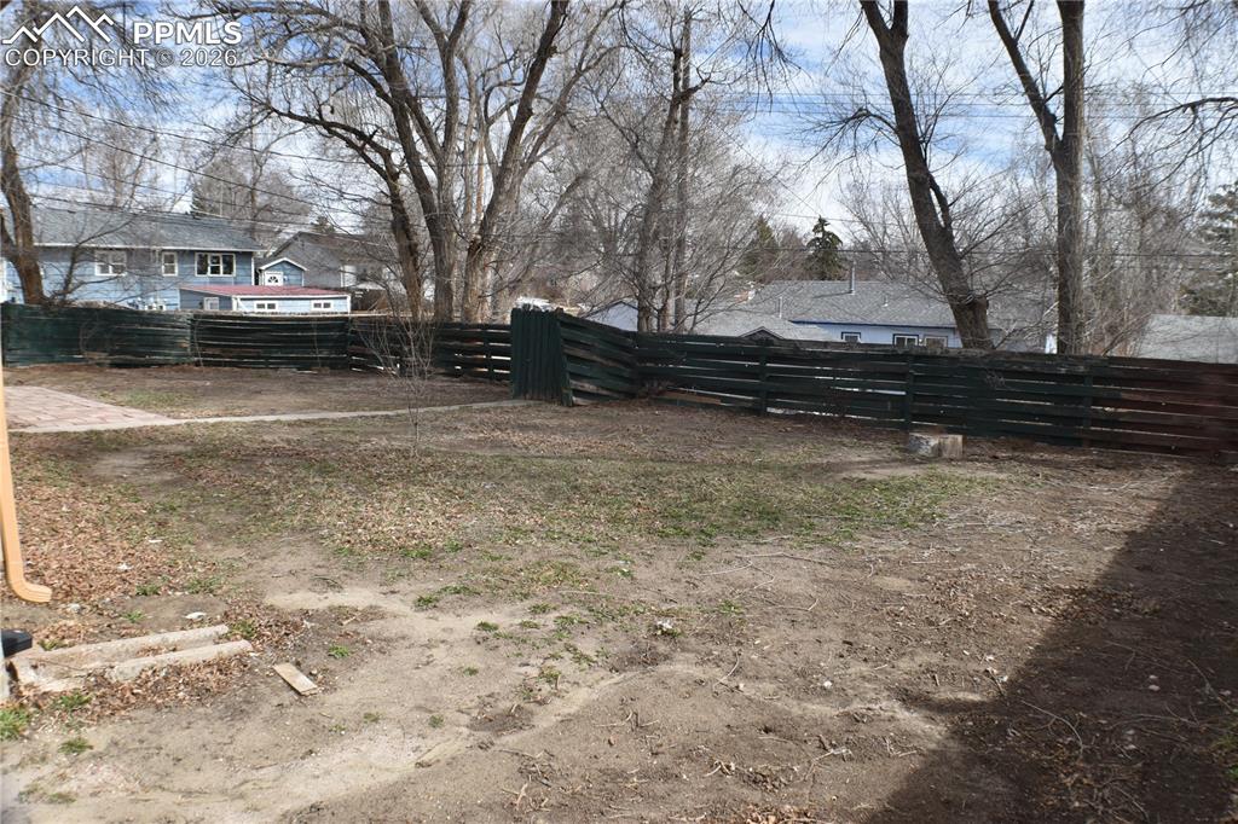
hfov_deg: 55.1
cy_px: 412
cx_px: 619
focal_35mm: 34
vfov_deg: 38.3
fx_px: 1186
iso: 200
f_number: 9
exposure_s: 1/320
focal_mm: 23
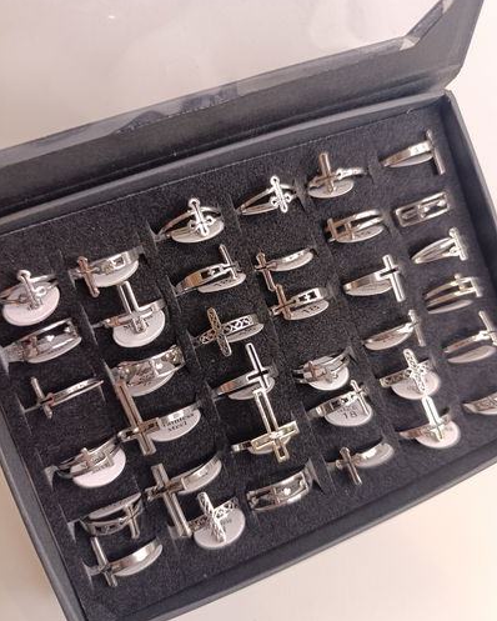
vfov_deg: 70.3
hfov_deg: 58.8
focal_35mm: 24
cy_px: 318
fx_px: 441
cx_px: 248
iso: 1000
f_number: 1.6
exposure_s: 1/100
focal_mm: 6.14
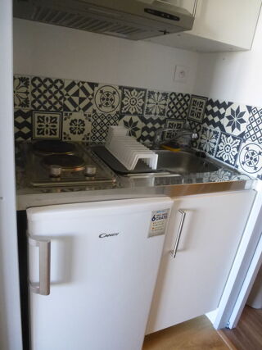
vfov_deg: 69.4
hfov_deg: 54.9
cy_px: 175
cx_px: 131
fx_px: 252
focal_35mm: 25
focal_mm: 4.3
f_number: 3.3
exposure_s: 1/50
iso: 800
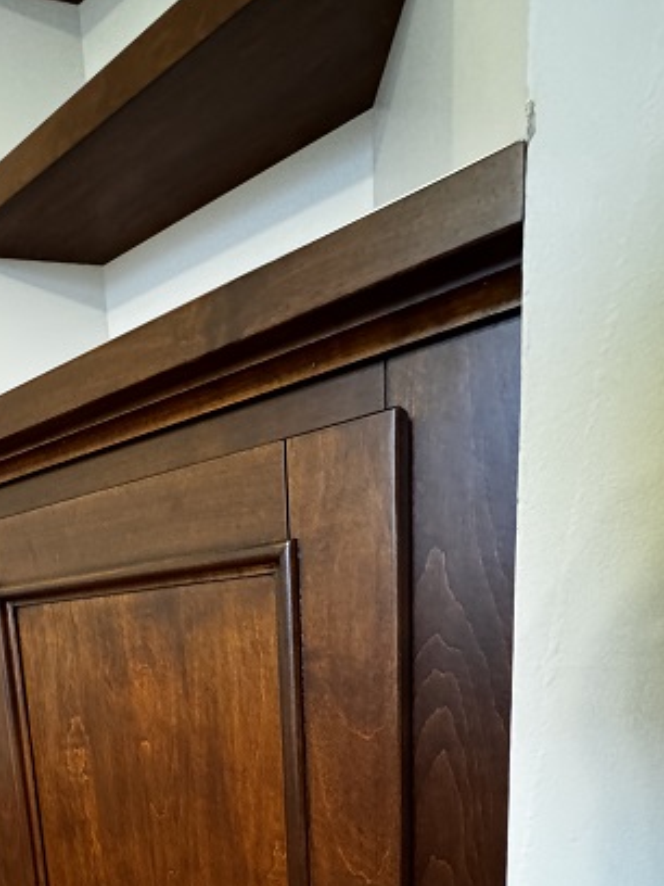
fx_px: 614
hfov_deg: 52.9
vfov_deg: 63.9
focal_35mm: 24
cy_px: 736
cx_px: 127
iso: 1250
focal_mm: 2.22
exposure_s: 1/30
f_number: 2.2
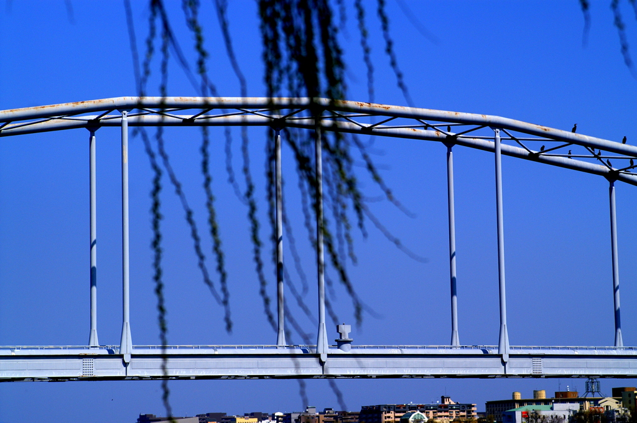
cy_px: 212
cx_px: 318
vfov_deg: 12.1
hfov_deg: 18.2
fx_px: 1988
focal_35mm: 112
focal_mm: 75
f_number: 4.5
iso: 100
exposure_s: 1/2500
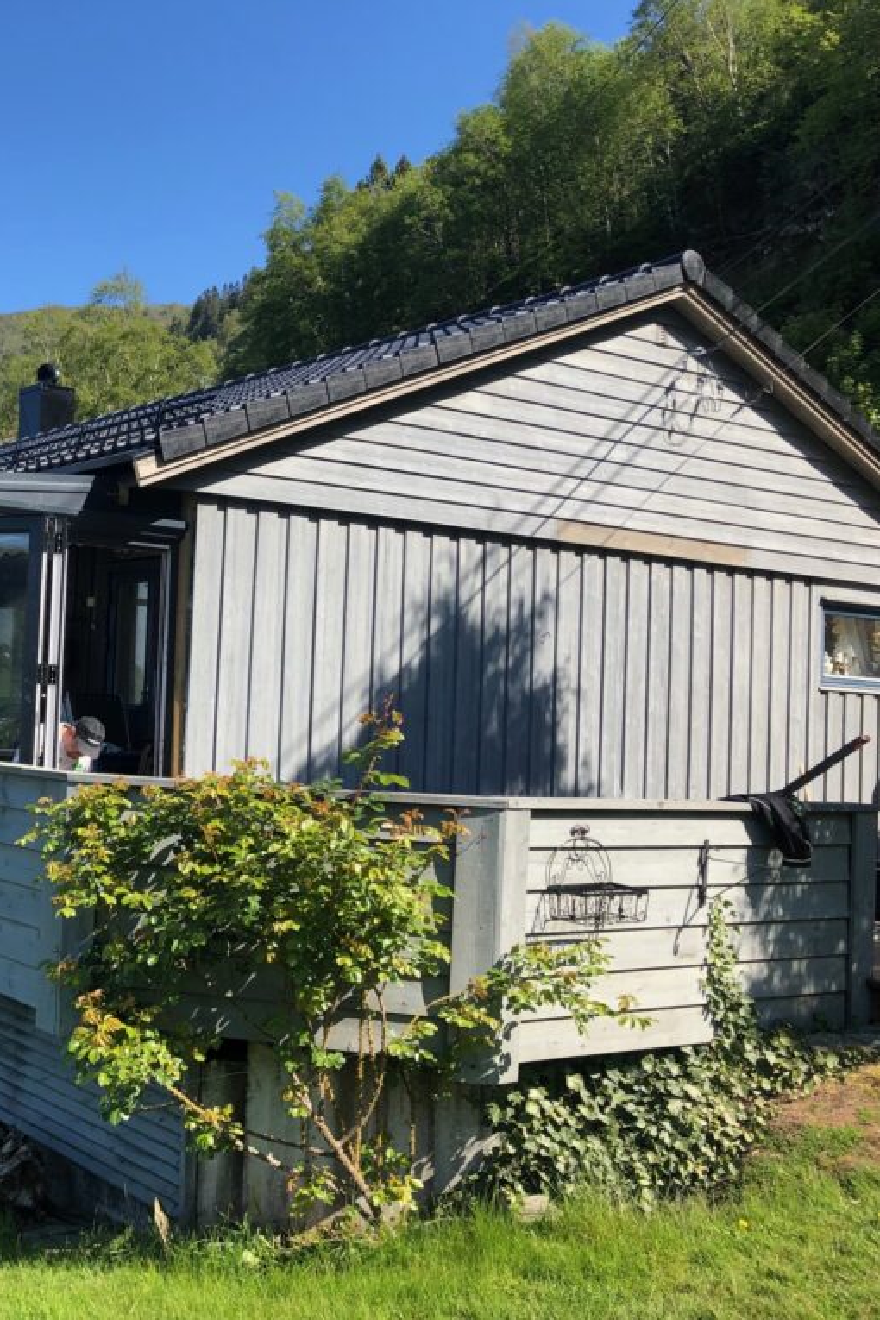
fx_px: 1430
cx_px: 24
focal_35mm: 39
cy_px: 659
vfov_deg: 49.6
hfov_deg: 31.9
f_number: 1.8
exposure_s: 1/979
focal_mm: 3.99
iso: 20
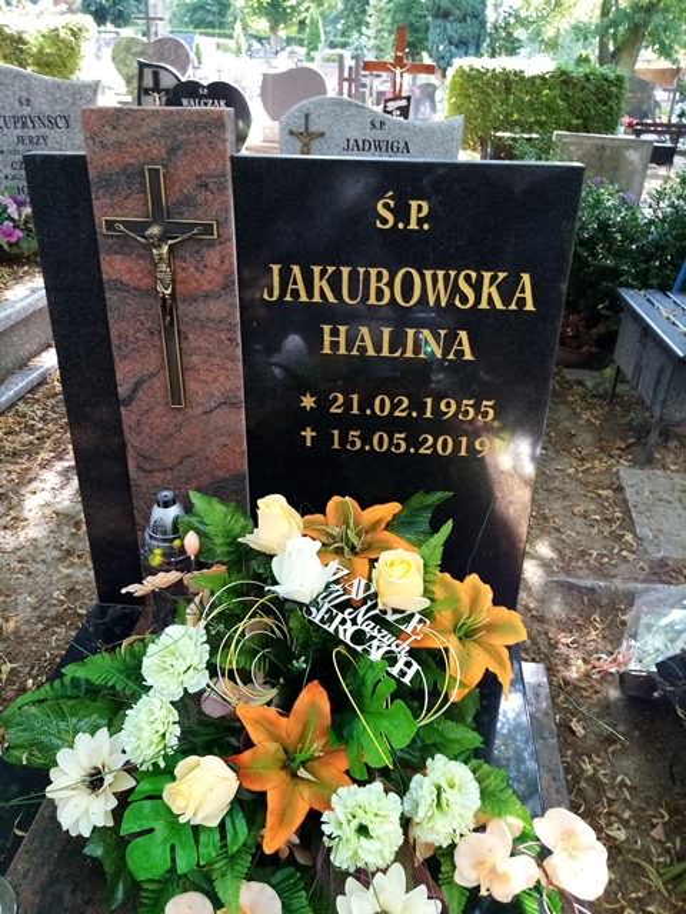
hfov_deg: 53.1
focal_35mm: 26
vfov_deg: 67.3
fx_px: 687
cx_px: 343
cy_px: 457
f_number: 1.8
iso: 137
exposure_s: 1/50
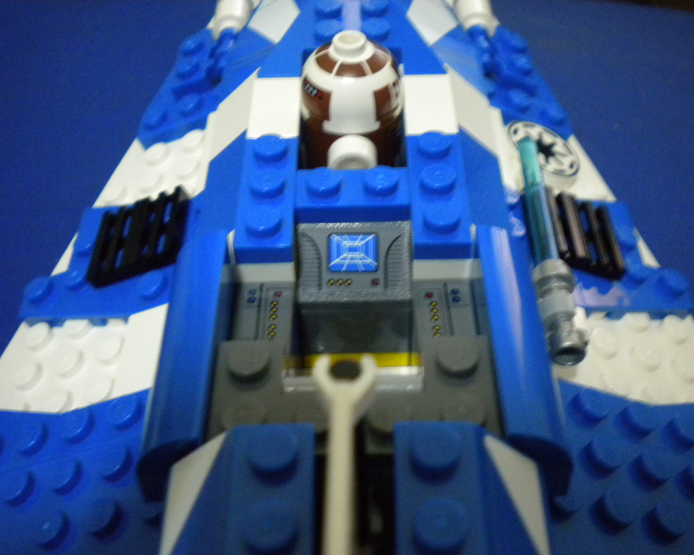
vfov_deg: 34.9
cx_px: 359
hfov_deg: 42.9
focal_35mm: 43
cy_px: 278
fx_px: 883
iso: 570
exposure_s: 1/8.8
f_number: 3.5
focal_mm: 7.4
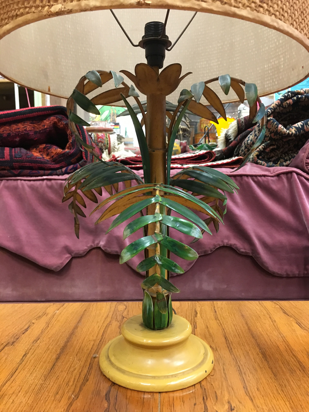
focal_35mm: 29
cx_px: 154
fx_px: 345
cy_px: 206
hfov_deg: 48.2
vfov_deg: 61.7
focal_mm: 4.15
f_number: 2.2
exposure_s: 1/17
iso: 200
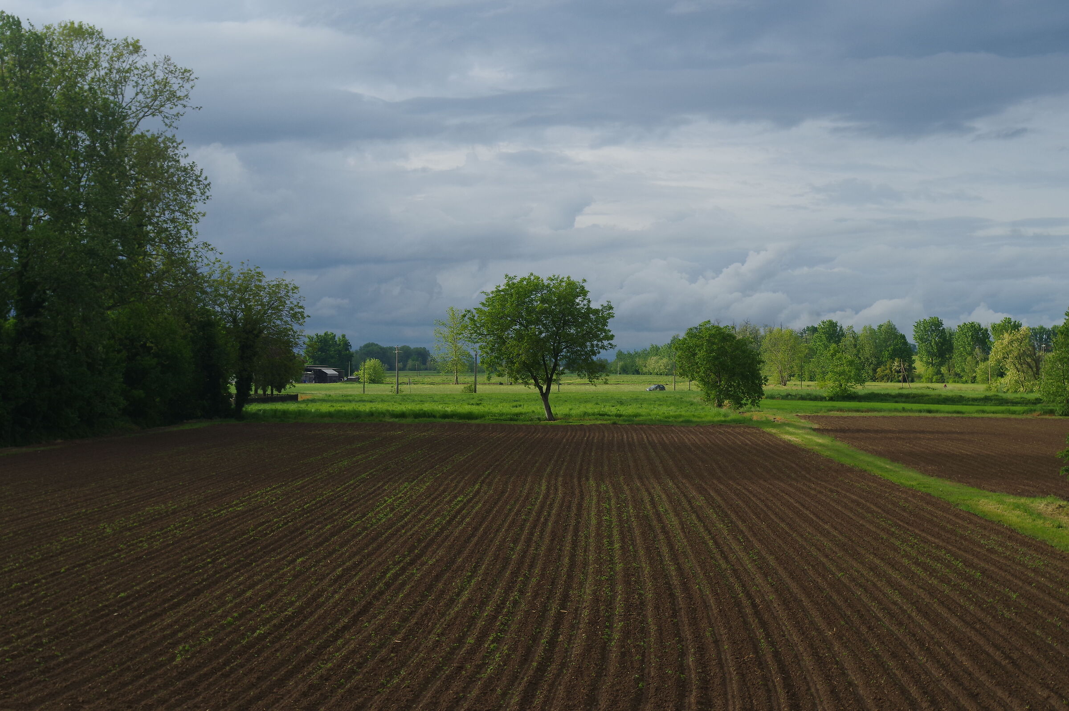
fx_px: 1780
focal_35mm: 60
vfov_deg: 22.6
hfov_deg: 33.4
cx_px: 534
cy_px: 356
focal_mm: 40
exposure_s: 1/200
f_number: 10
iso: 200
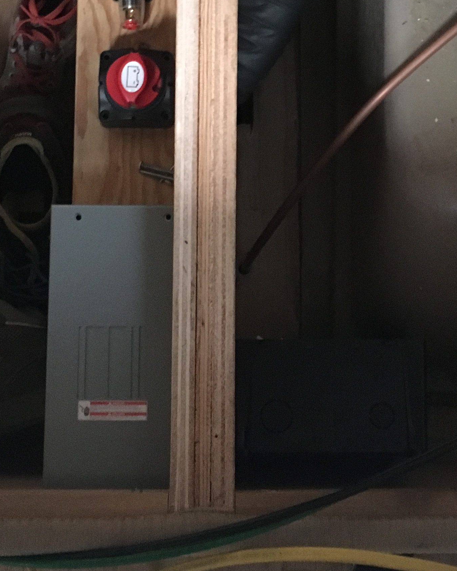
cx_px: 261
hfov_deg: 22.8
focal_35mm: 67
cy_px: 164
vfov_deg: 28.0
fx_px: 1132
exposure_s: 1/15
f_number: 2.2
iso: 250
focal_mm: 4.15
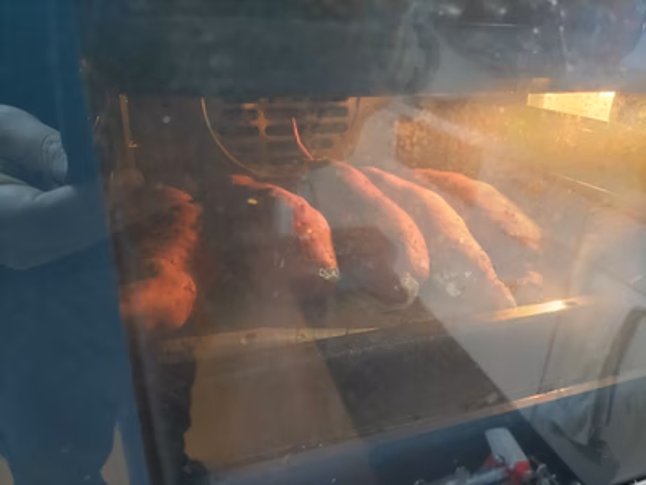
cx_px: 323
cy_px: 242
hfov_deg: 67.3
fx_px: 485
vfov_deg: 53.1
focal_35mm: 26
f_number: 1.79
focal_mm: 4.8
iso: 1028
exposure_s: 1/33
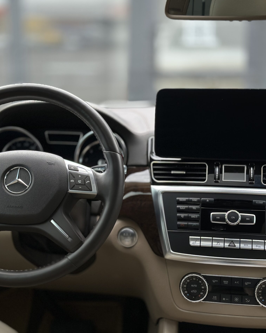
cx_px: 124
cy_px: 168
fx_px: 620
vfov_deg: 30.0
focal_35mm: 63
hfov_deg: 24.2
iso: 80
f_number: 1.78
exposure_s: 1/756
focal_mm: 6.86
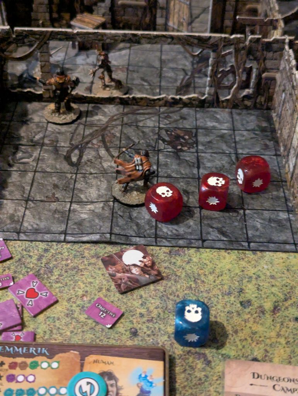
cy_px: 198
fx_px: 550
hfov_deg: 30.3
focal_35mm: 48
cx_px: 149
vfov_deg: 39.6
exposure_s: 1/50
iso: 1835
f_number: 1.85
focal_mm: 6.81
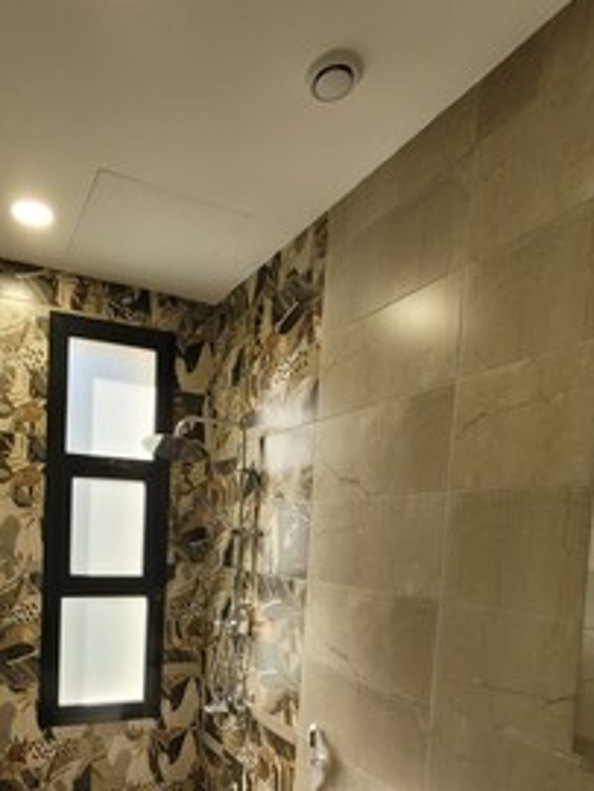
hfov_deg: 58.9
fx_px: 503
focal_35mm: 22
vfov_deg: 72.3
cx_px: 171
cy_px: 570
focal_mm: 1.74
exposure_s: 1/50
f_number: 2.2
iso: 50
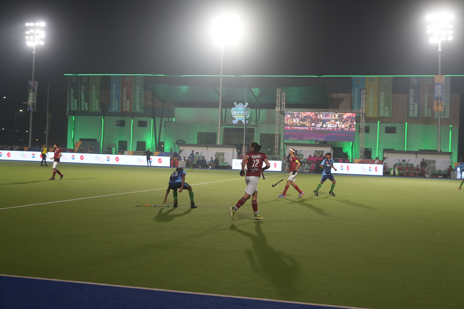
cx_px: 232
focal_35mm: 50
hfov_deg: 39.6
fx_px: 644
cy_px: 154
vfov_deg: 27.0
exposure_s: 1/160
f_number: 4
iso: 1000
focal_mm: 50
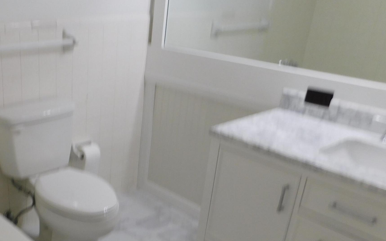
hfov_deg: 45.5
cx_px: 72
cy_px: 172
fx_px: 431
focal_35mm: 41
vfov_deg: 30.9
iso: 140
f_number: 3
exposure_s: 1/30
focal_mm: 4
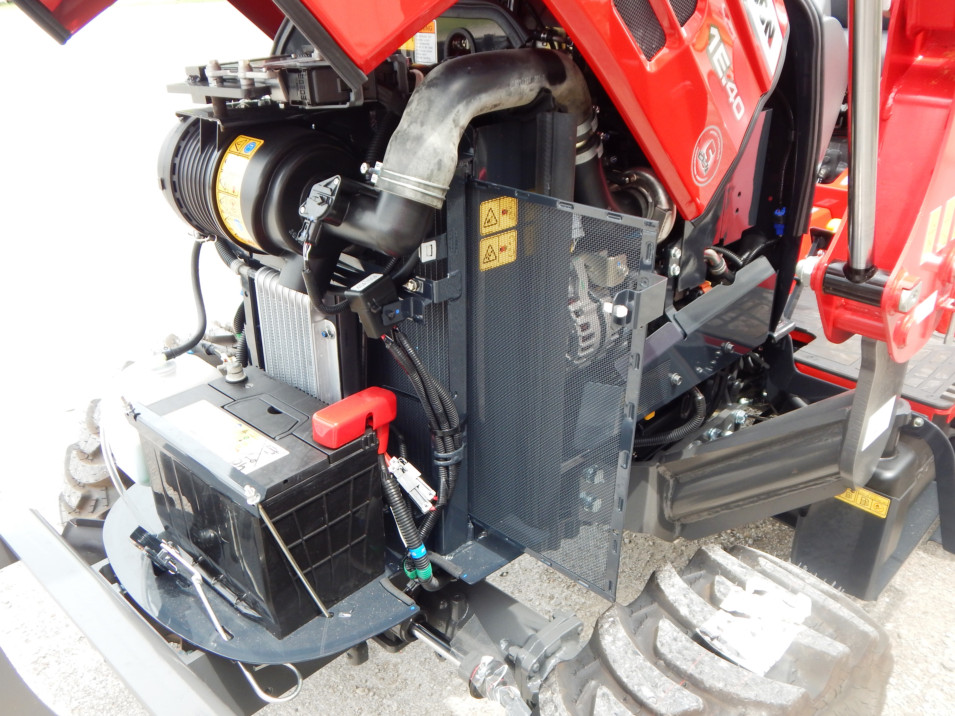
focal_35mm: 31
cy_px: 358
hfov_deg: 58.4
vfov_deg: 45.4
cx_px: 478
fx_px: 855
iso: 125
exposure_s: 1/200
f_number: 3.2
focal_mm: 5.6
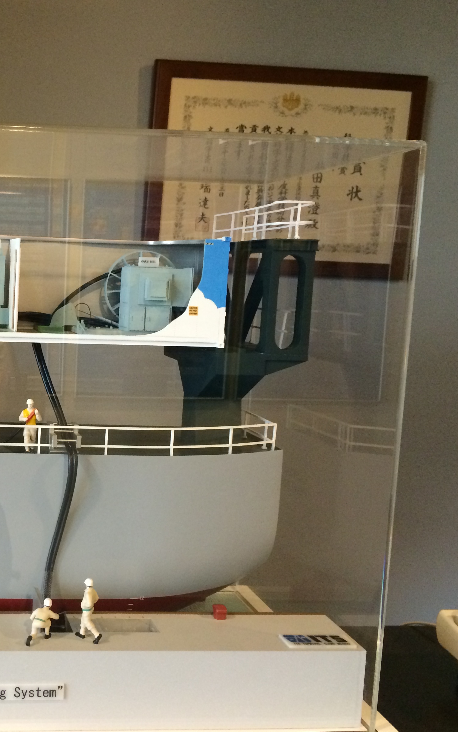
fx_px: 859
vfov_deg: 46.2
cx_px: -9
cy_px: 369
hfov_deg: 27.9
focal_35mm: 43
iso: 250
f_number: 2.2
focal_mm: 4.12
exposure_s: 1/30
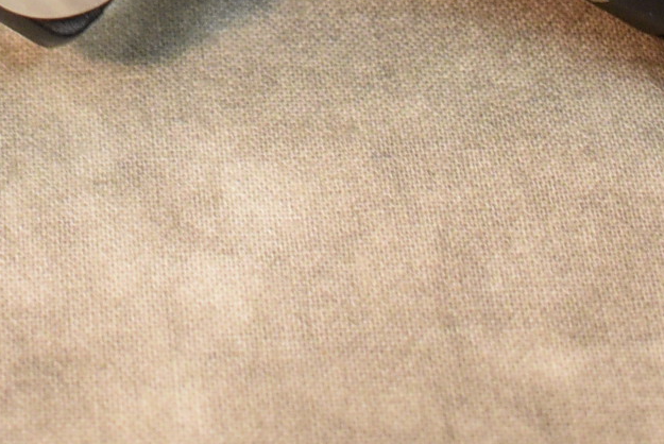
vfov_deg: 8.2
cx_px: -70
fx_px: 2917
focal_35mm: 158
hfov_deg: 12.7
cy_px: -499
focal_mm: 22
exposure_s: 1/60
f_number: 4
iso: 1000
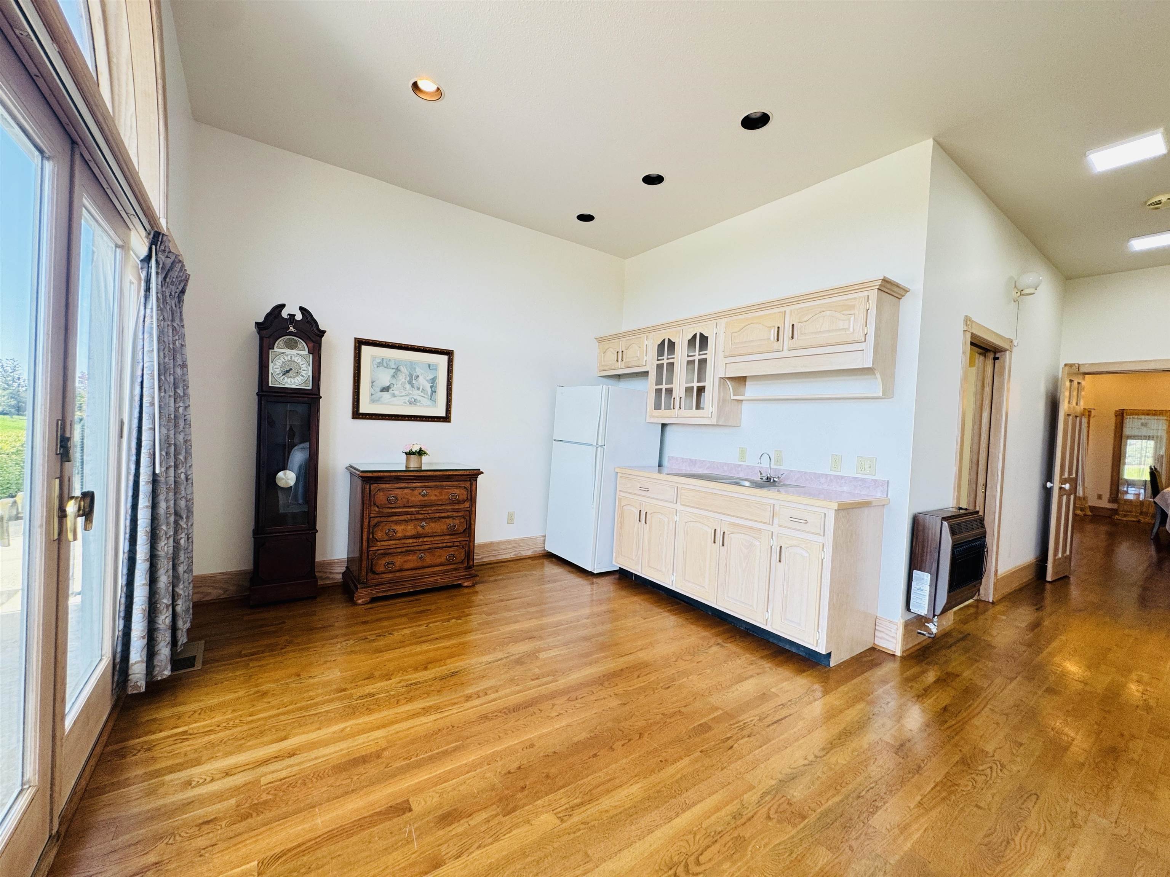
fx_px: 473
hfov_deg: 102.1
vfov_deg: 85.7
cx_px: 585
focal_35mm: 14
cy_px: 438
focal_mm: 2.22
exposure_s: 1/120
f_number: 2.2
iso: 100
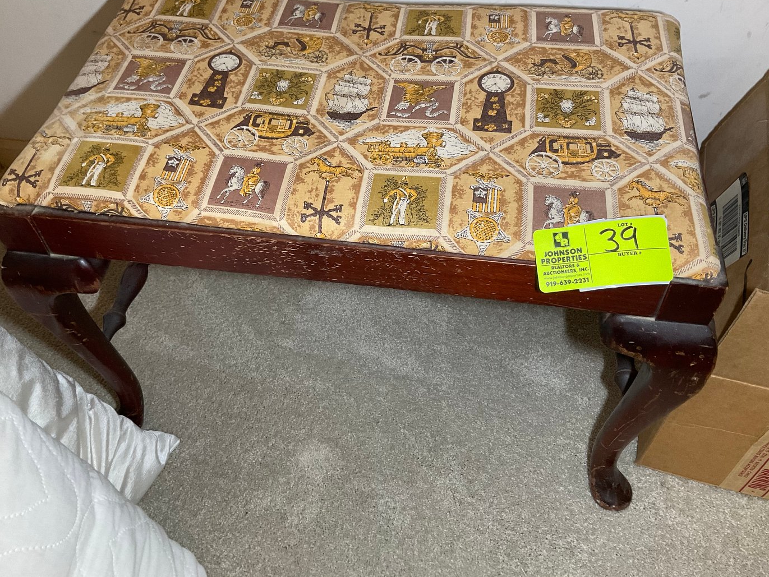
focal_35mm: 32
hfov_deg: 56.8
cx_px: 370
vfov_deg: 44.1
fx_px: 711
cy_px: 266
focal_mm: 3
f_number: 1.8
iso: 125
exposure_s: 1/60
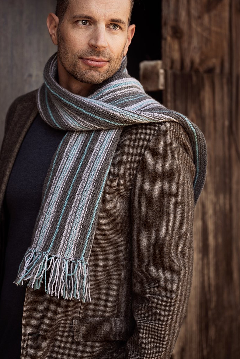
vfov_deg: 18.7
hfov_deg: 12.6
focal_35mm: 109
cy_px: 149
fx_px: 1090
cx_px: 101
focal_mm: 86
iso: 100
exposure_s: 1/200
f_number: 2.8
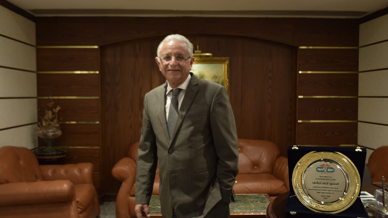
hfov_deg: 54.6
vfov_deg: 32.4
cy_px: 117
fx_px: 376
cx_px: 193
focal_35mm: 37
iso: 800
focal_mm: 23
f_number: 3.8
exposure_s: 1/15
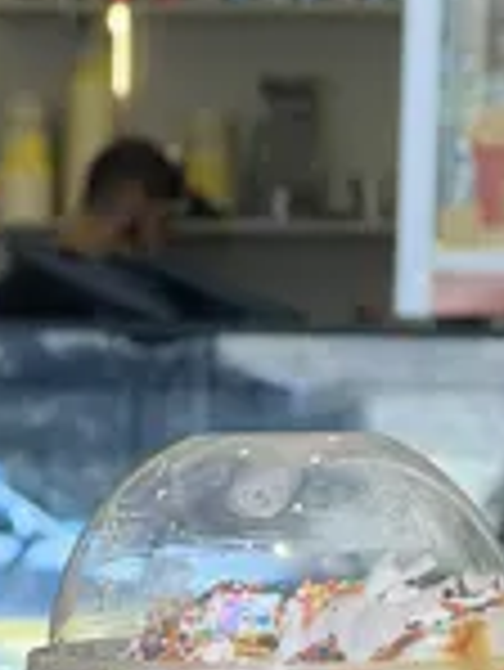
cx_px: 212
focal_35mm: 207
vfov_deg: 9.4
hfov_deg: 7.2
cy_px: 773
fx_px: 4013
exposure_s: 1/100
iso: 40
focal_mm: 9
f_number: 2.8
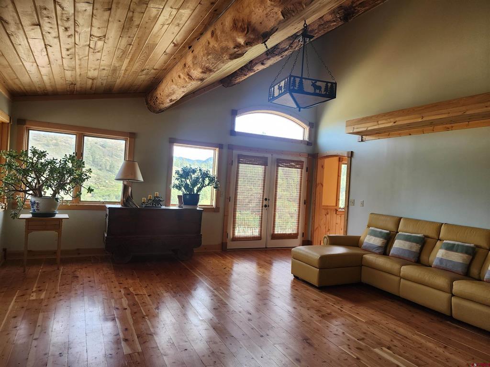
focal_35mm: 23
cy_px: 184
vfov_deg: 58.9
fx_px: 326
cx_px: 245
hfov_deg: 73.9
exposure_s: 1/180
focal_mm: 6.4
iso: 125
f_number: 1.8
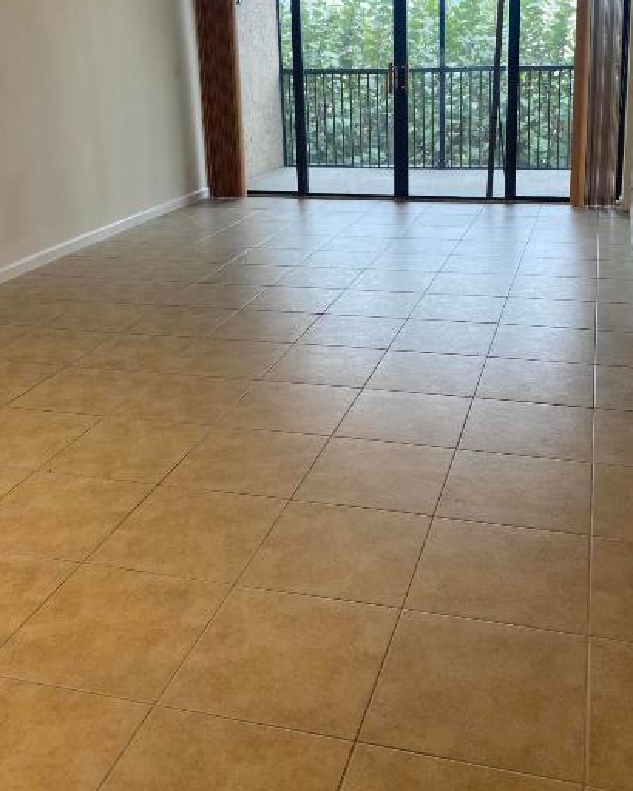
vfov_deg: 47.0
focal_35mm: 38
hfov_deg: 39.1
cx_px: 352
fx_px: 890
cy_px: 251
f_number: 1.8
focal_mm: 4.25
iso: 80
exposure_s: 1/60
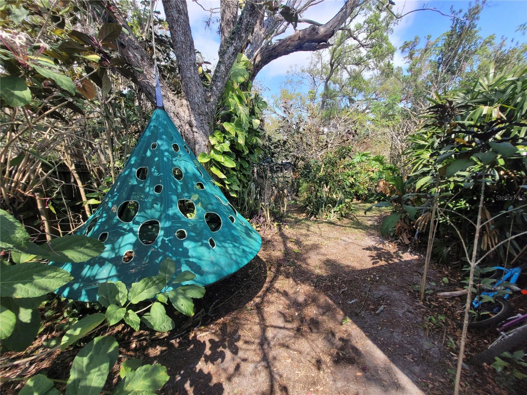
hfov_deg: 106.2
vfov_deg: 89.9
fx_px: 198
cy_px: 198
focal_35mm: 13
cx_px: 264
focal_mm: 1.74
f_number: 2.2
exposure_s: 1/545
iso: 40
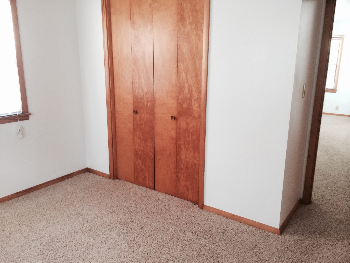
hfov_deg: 60.0
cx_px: 175
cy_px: 132
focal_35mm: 30
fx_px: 303
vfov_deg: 46.8
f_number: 2.2
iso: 160
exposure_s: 1/30
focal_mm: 4.12
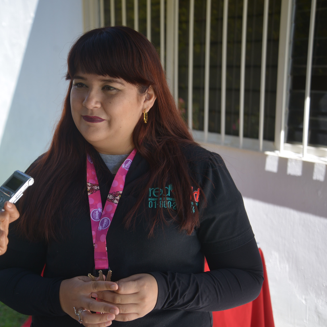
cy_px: 163
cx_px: 140
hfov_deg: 31.6
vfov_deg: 31.6
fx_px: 577
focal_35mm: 54
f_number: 8
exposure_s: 1/250
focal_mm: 42
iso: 110
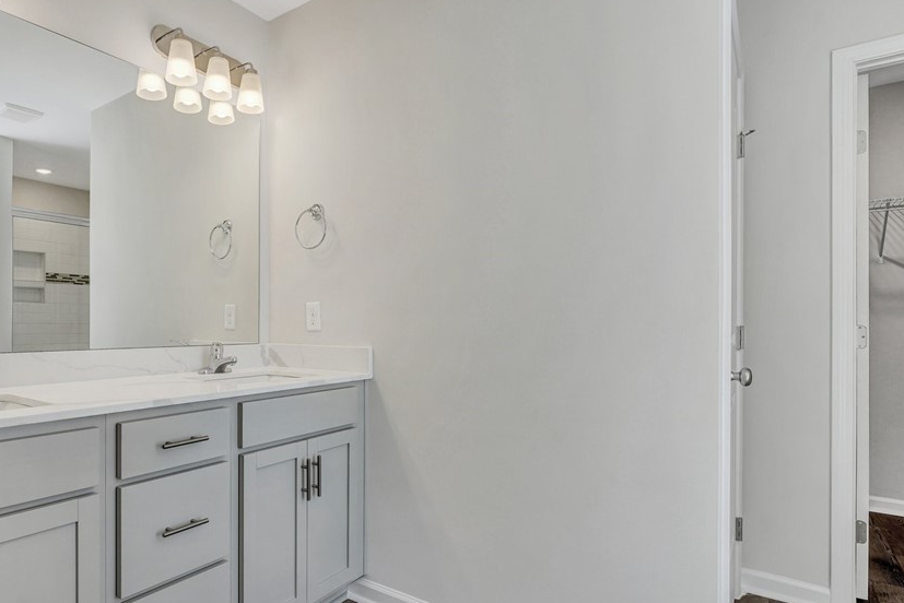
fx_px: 527
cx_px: 337
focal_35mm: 21
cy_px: 312
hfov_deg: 79.6
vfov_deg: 59.5
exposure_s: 1/20
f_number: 10
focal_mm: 16
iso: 100
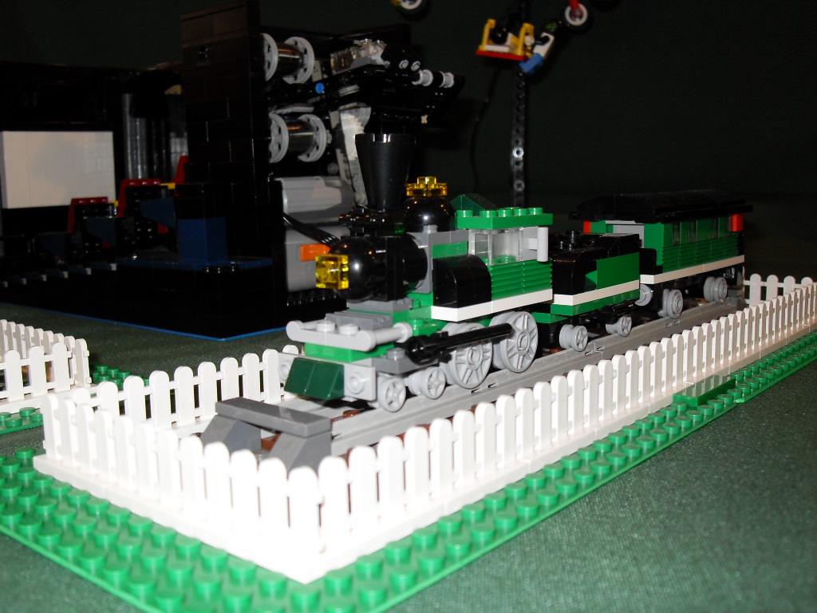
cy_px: 306
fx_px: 873
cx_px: 408
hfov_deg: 50.1
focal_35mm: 37
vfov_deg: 38.7
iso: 100
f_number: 2.8
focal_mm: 6.3
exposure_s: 1/45
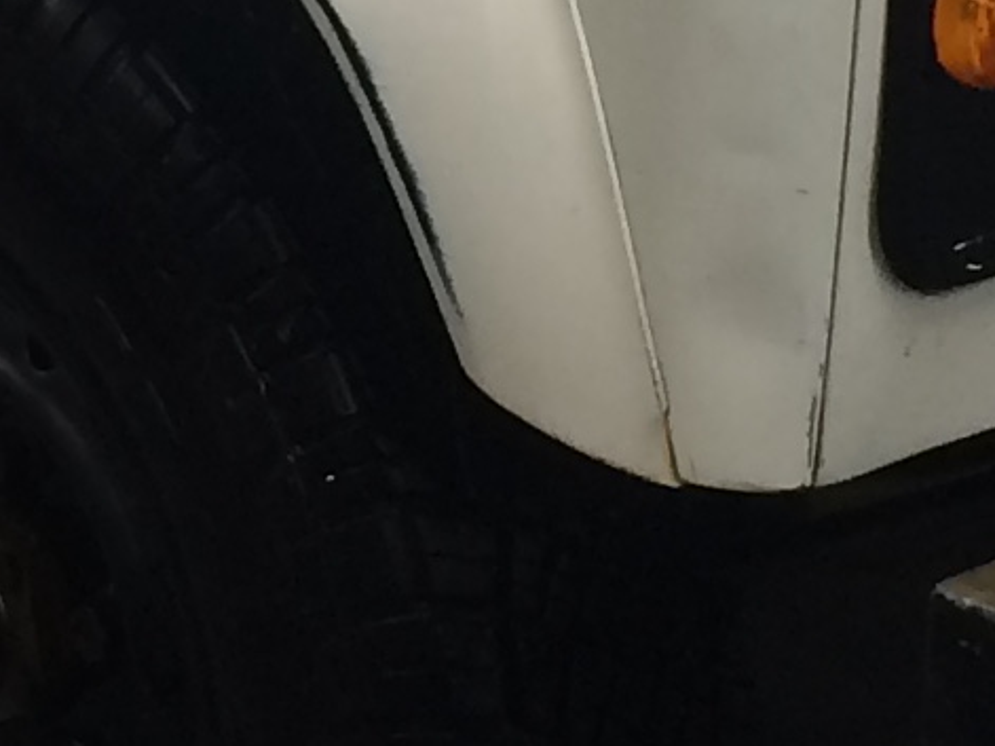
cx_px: -101
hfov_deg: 9.7
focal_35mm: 201
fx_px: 5776
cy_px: -871
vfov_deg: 7.1
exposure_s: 1/33
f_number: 2.2
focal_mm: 4.15
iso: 100
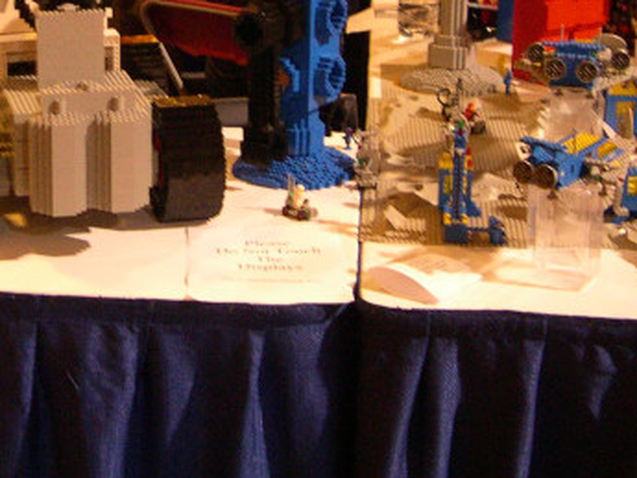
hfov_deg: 21.8
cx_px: 89
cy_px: 44
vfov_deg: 16.6
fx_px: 1620
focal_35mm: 88
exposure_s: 1/16
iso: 400
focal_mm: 8
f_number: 2.8
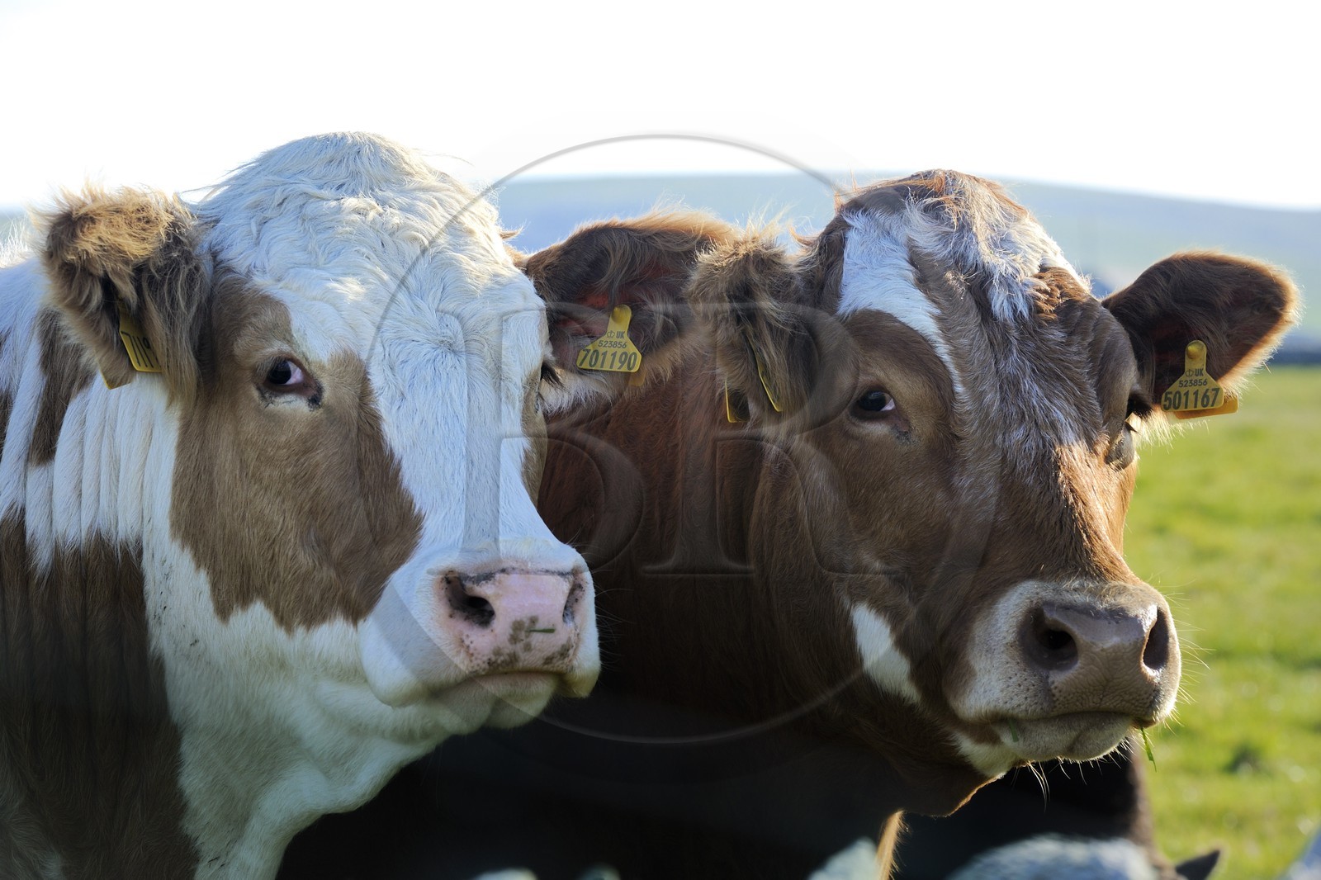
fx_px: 5870
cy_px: 440
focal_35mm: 160
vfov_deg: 8.6
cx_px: 660
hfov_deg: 12.8
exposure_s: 1/320
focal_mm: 160
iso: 400
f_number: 7.1
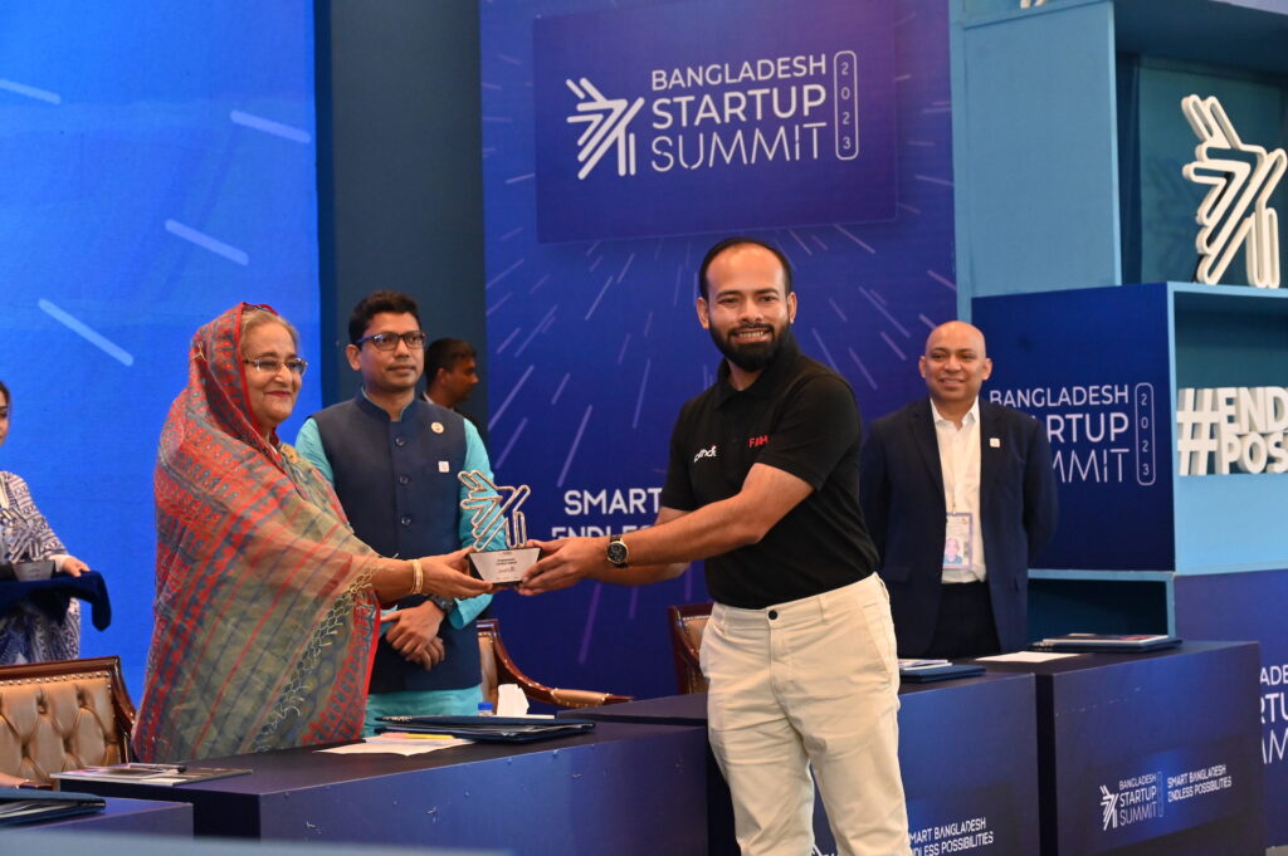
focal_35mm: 70
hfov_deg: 28.9
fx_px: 2502
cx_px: 644
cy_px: 428
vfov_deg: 19.4
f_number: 7.1
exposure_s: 1/80
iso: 5000
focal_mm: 70
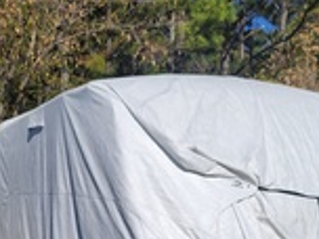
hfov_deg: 32.2
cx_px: 143
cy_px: 216
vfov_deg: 23.7
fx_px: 553
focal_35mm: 60
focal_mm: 5.4
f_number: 1.8
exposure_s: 1/10000
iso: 40
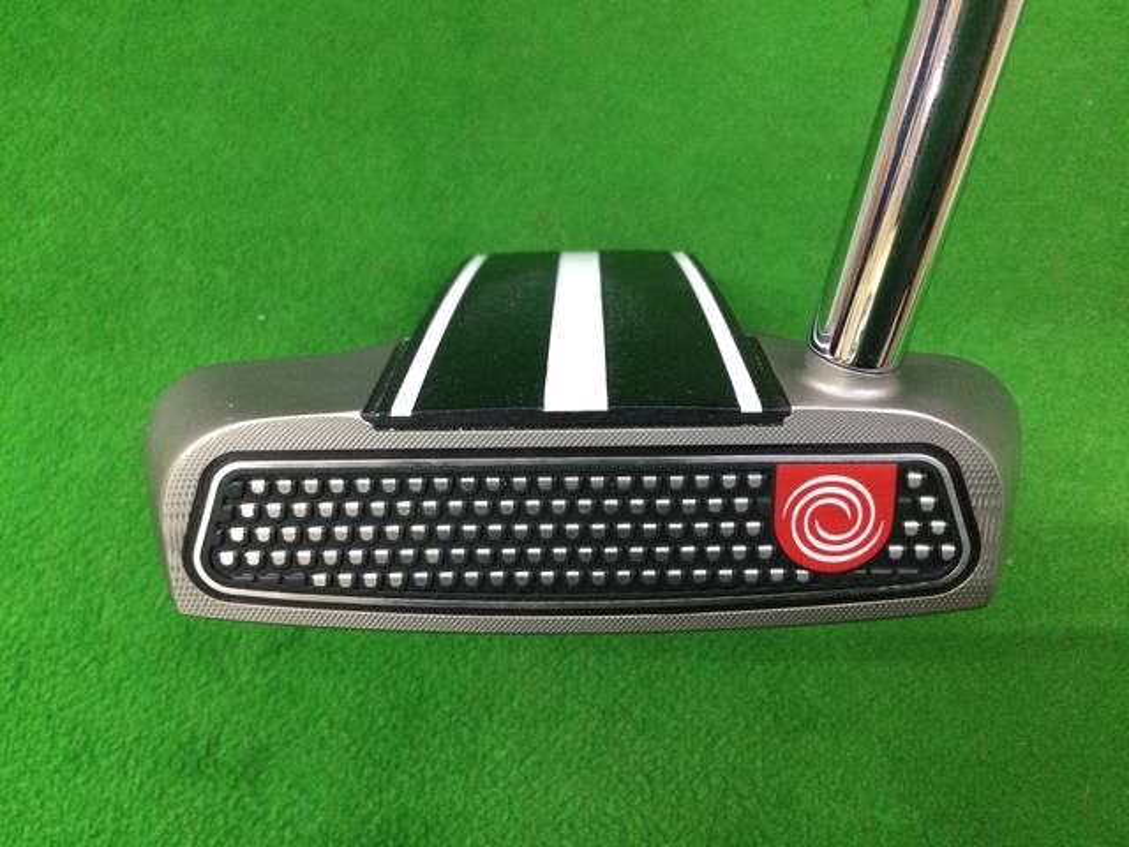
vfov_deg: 45.4
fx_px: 1011
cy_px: 424
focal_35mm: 31
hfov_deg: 58.4
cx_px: 564
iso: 160
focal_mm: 3.3
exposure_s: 1/30
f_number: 2.4
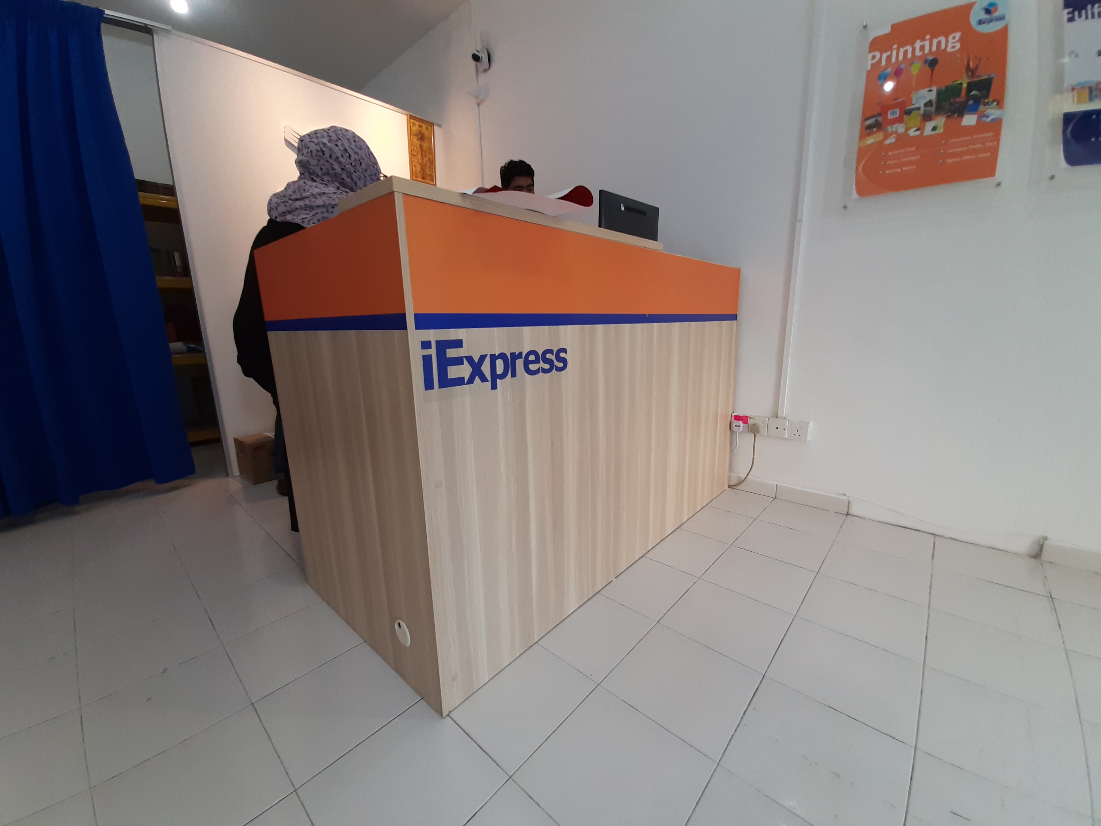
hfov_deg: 106.2
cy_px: 413
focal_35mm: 13
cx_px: 550
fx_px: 413
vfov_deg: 89.9
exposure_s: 1/50
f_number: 2.2
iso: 100
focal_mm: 1.42
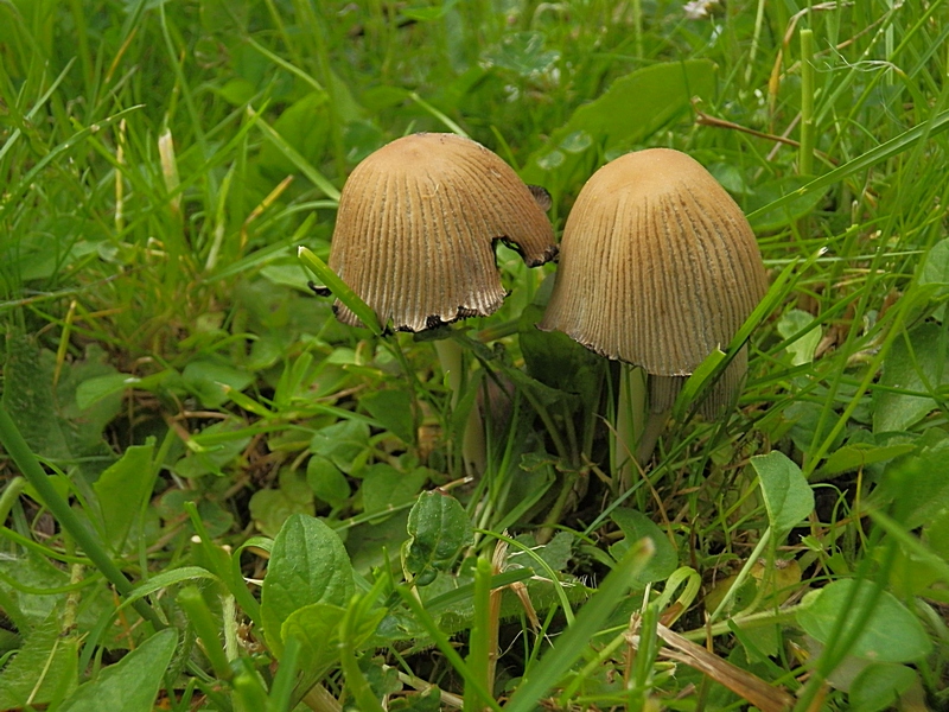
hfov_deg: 50.1
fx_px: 1014
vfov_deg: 38.7
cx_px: 474
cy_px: 356
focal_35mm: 37
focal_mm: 6.7
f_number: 3.9
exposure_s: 1/320
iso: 320
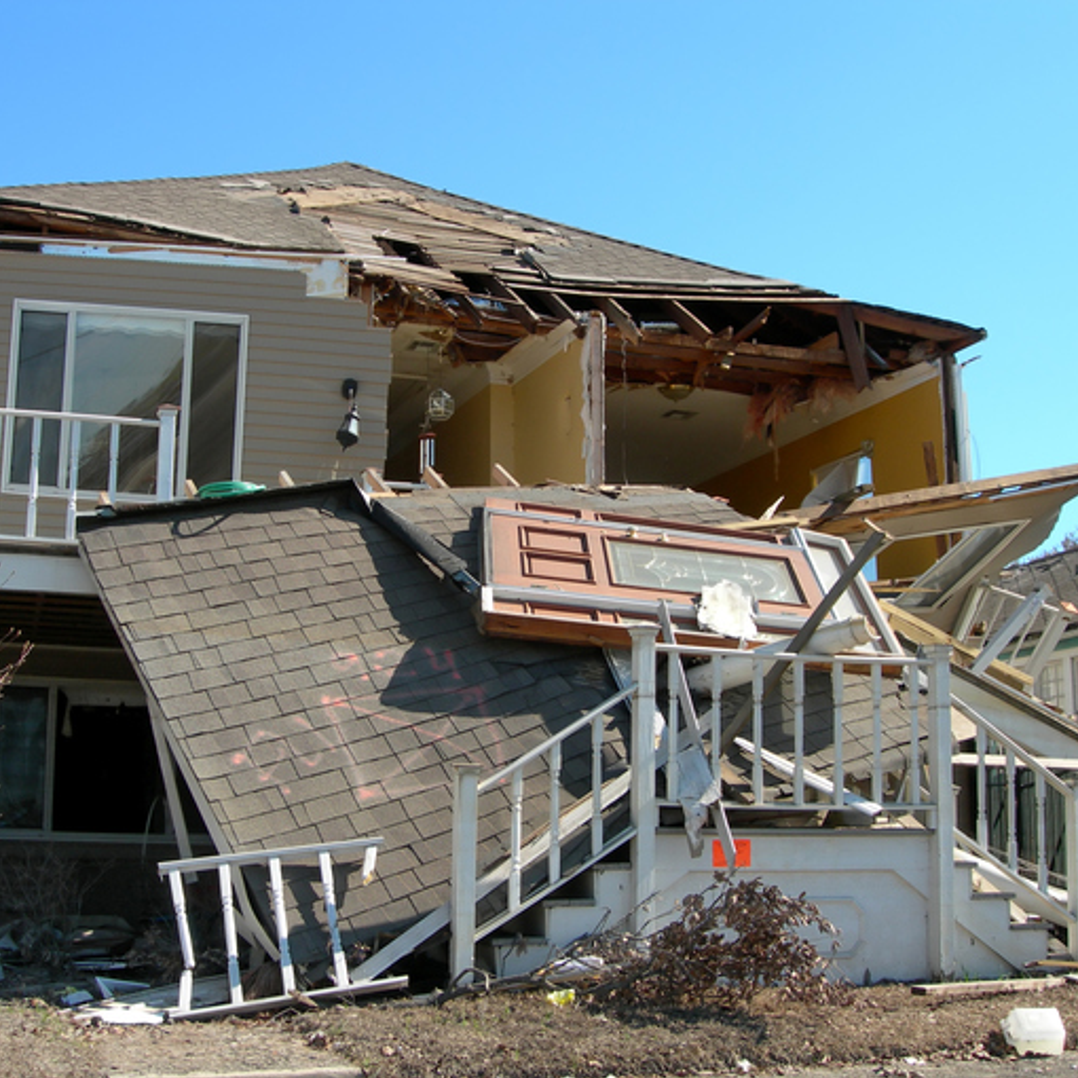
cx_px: 513
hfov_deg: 37.5
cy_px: 539
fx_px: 1585
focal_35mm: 45
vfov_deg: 37.6
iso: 50
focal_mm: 7.8
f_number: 4.8
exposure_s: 1/294
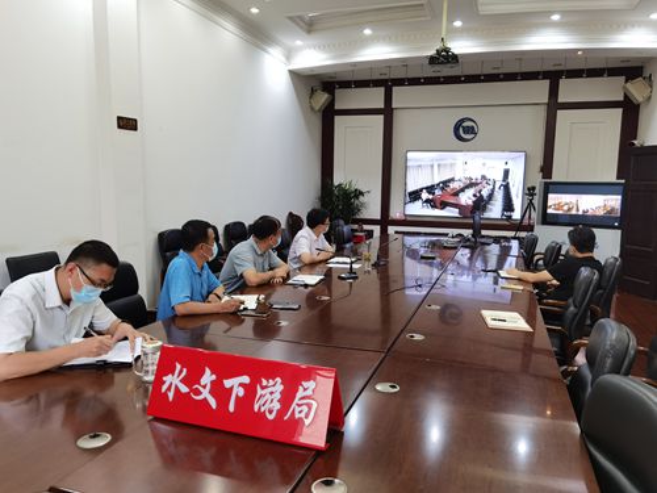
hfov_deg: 65.3
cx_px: 328
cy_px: 246
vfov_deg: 51.4
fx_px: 512
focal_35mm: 27
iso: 200
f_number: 1.9
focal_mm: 6.71
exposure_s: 1/100
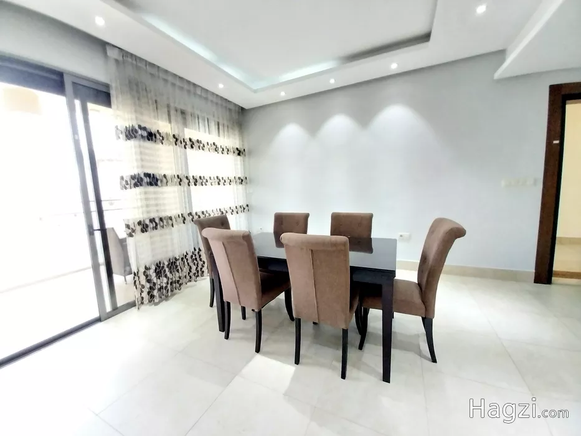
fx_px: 218
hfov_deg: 106.2
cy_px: 218
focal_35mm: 13
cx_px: 290
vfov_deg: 89.9
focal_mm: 1.3
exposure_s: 1/25
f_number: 2.2
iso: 250
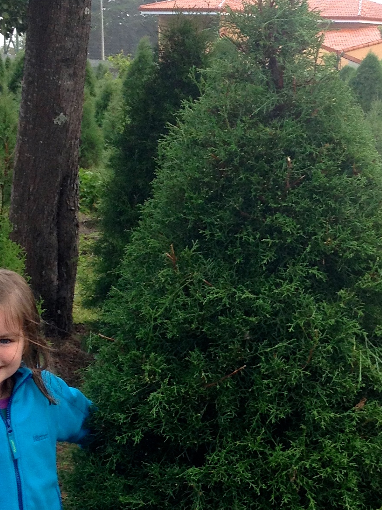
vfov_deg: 20.0
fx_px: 1442
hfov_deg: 14.8
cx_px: 380
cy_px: 339
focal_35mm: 98
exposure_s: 1/120
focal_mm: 4.28
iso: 50
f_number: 2.4
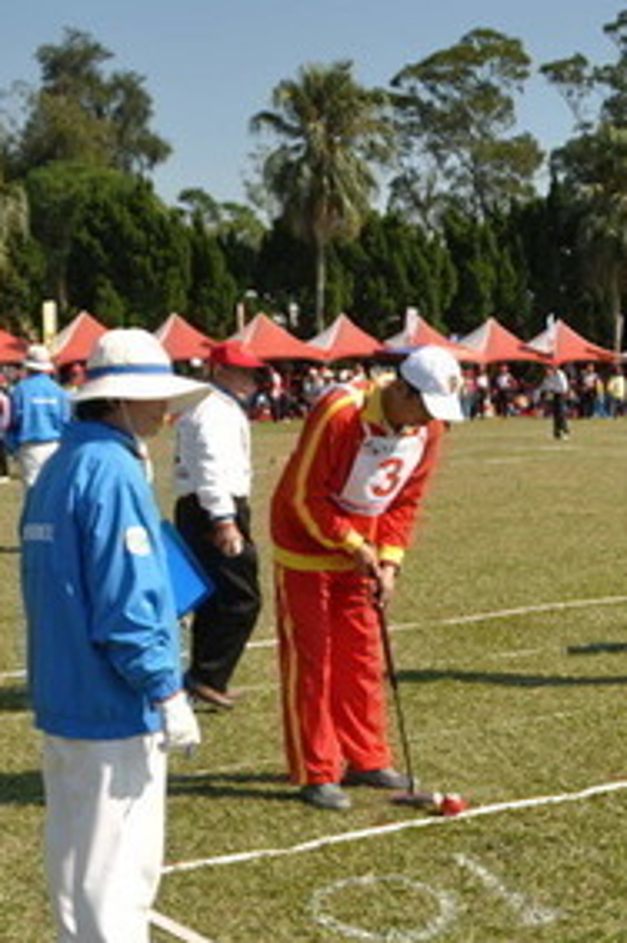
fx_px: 1833
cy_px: 655
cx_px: 387
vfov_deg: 28.6
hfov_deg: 19.4
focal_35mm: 70
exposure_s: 1/1250
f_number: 3.5
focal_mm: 22
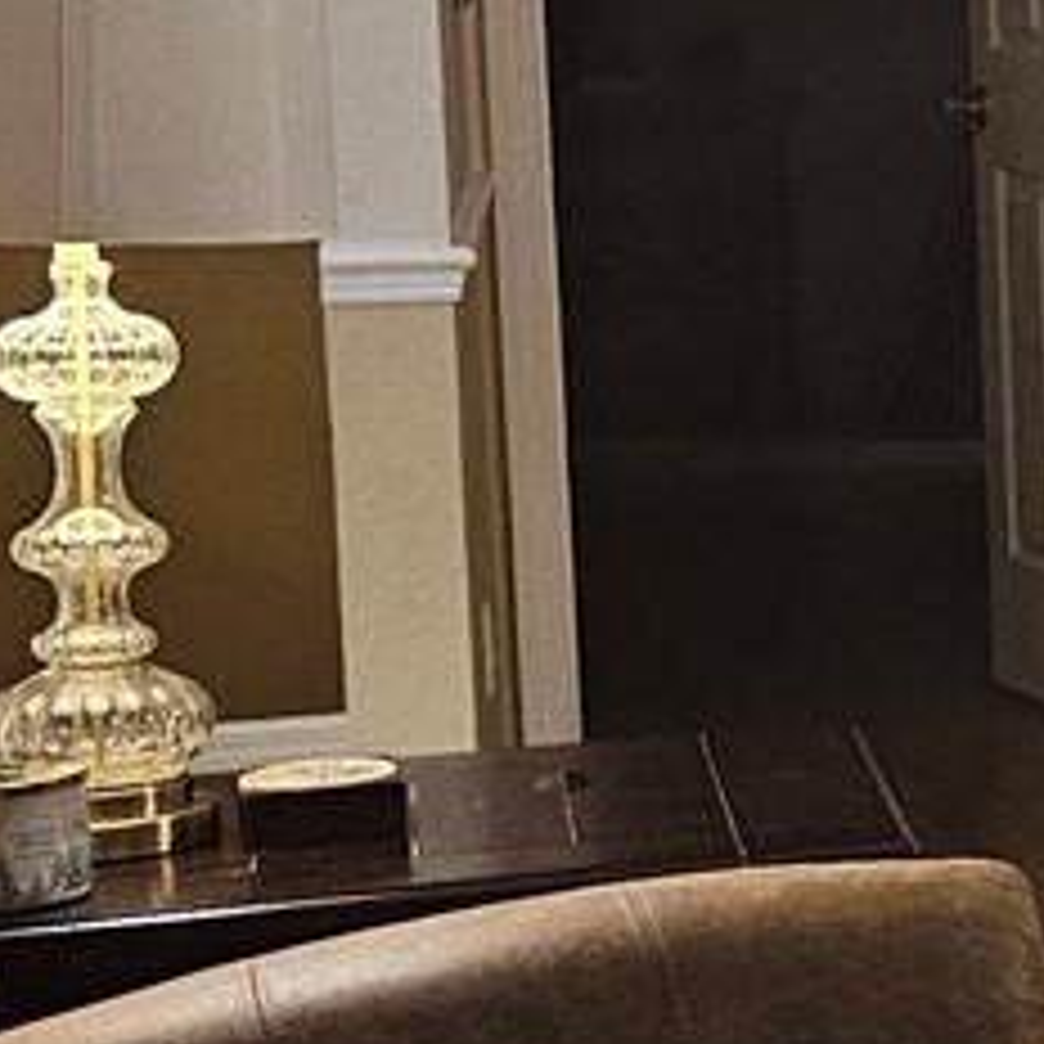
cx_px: 2930
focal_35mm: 140
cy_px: 279
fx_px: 4777
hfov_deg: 10.0
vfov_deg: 12.4
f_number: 1.7
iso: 500
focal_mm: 6.3
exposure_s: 1/40
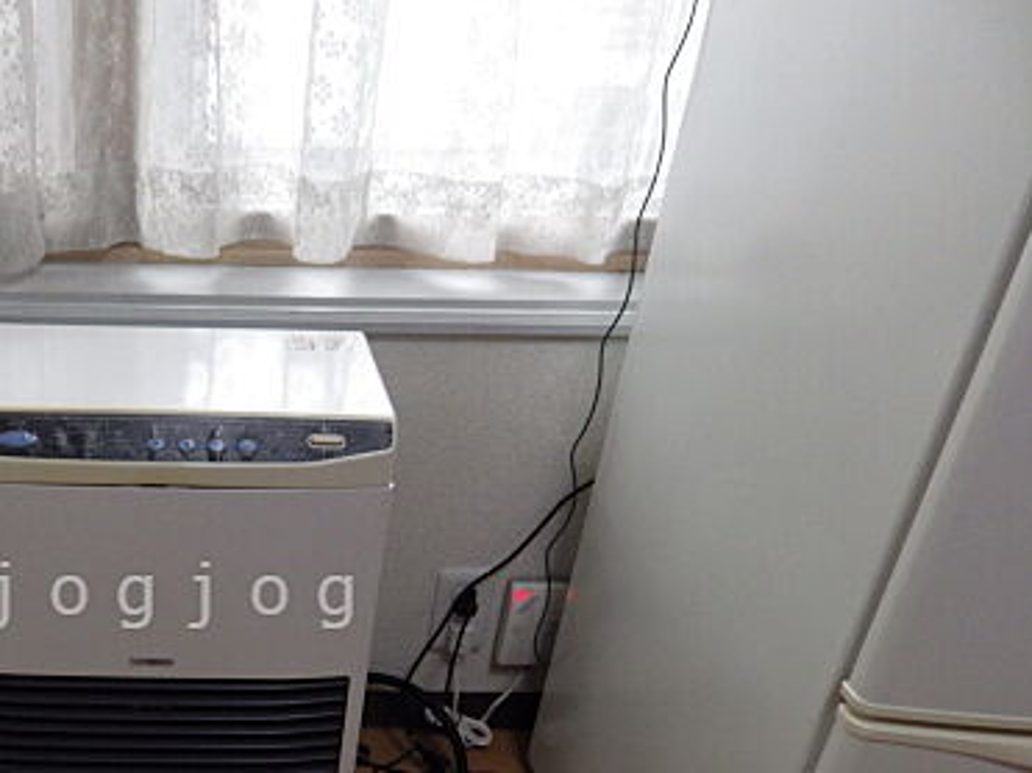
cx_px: 178
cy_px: 595
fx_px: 1133
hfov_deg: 46.0
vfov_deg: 36.7
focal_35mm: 38
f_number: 3.1
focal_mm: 4
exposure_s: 1/45
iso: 200
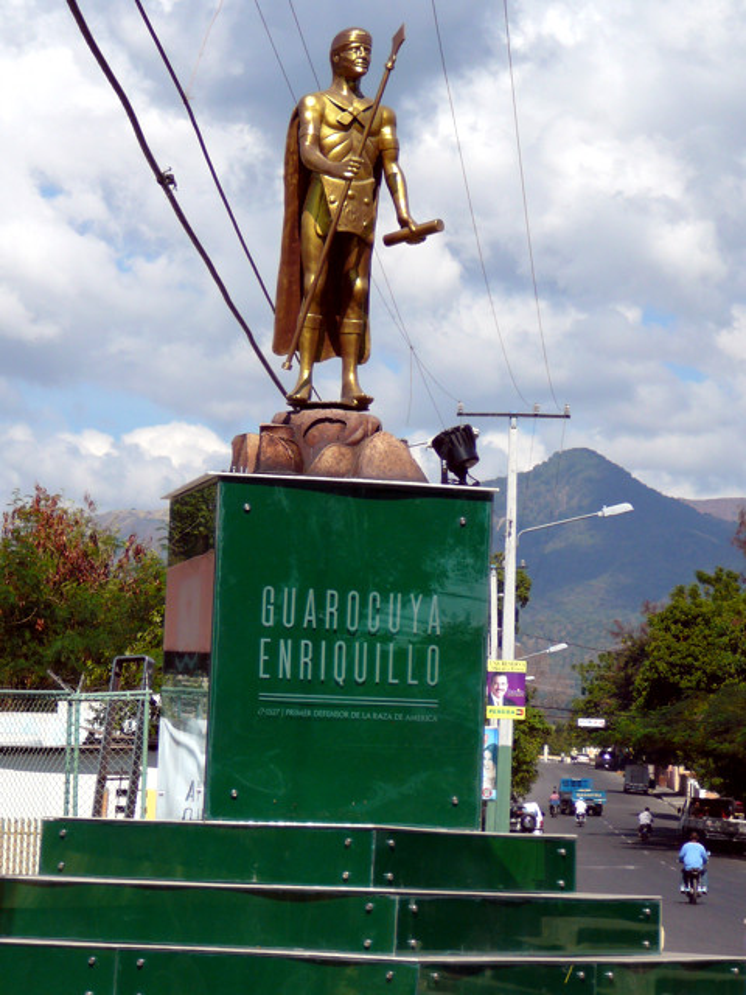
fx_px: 3678
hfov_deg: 11.6
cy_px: 498
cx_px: 373
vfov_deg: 15.4
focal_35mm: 128
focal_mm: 19
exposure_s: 1/800
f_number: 3.9
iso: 80
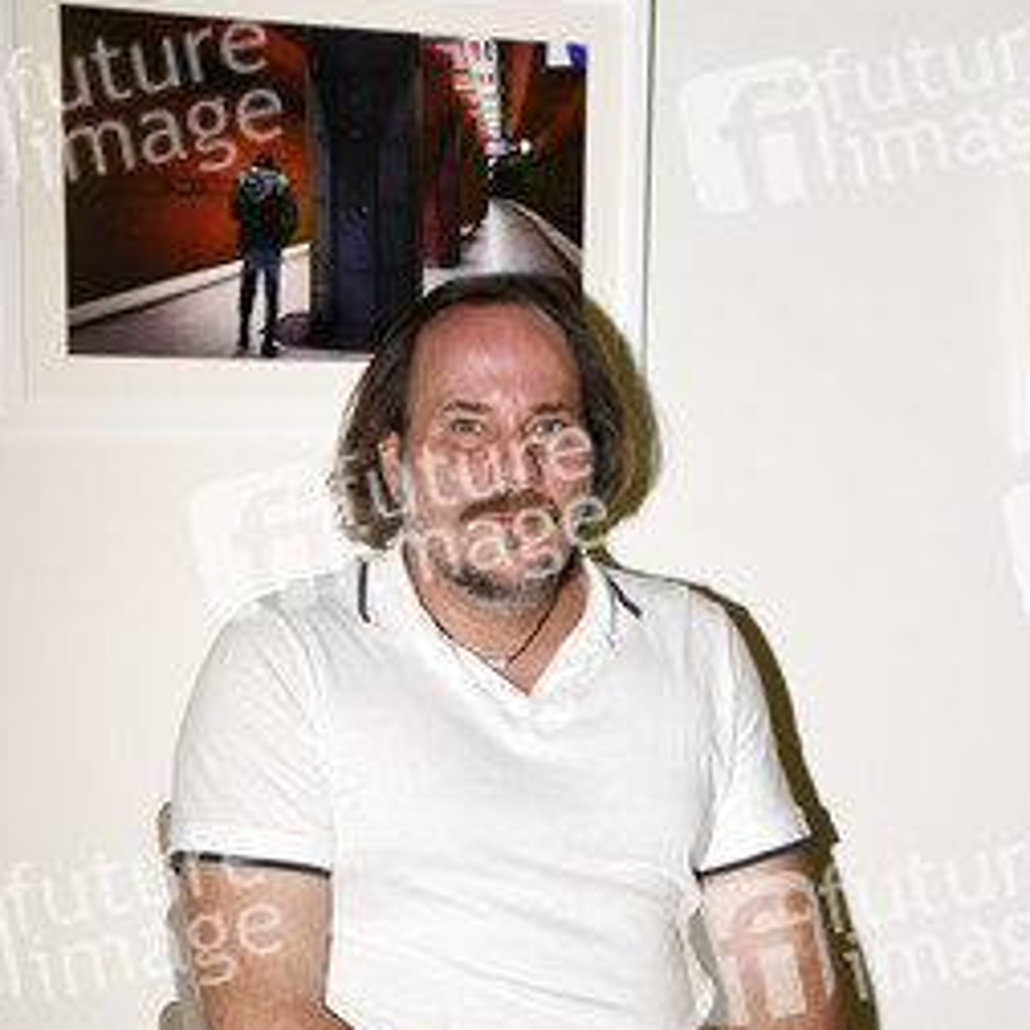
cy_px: 729
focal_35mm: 78
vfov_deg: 22.1
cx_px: 517
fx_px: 2626
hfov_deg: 22.2
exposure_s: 1/80
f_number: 6.3
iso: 3200
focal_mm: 58
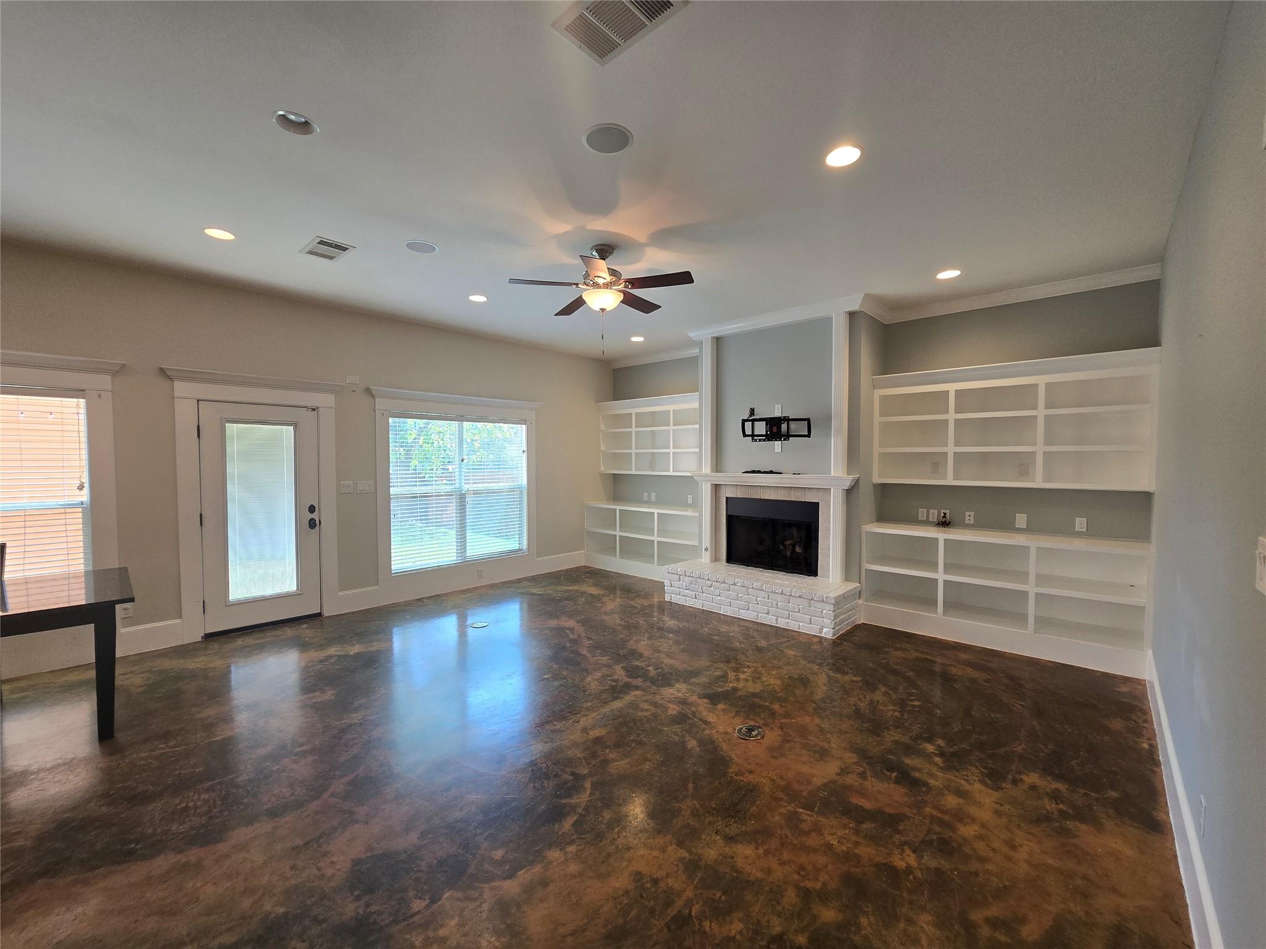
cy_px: 474
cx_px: 633
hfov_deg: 106.2
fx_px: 475
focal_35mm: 13
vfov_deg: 89.9
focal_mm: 2.2
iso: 80
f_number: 2.2
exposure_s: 1/60
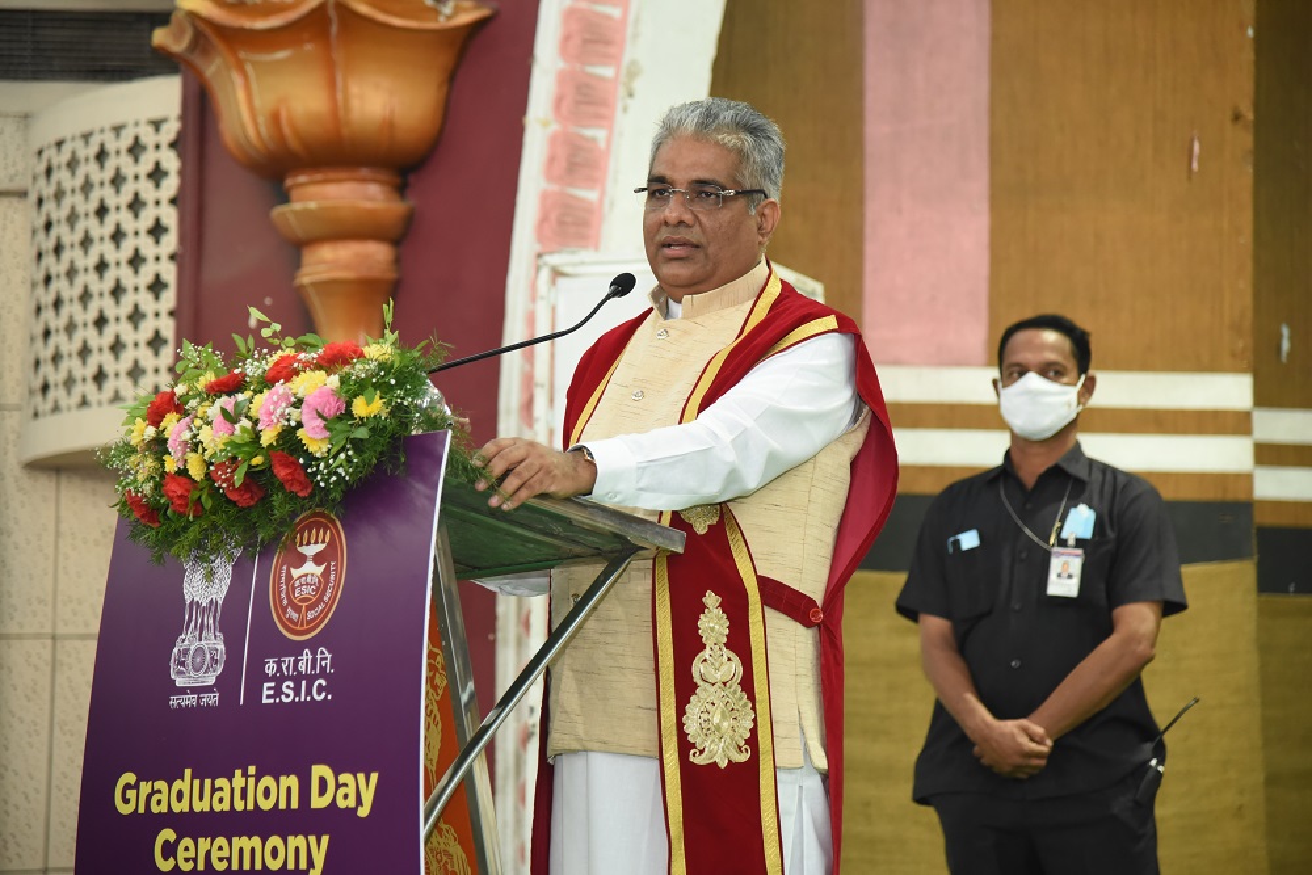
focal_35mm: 105
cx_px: 656
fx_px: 3827
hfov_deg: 19.5
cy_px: 438
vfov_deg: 13.0
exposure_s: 1/200
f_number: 4
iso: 3200
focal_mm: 105
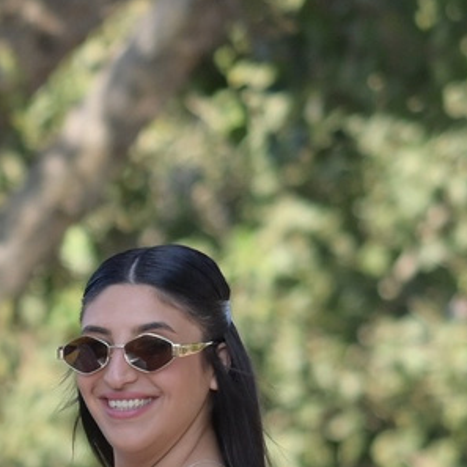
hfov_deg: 2.8
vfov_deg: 2.8
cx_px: -792
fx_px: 9494
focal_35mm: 622
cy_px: 833
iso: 200
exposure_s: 1/2000
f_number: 2.5
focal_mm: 85
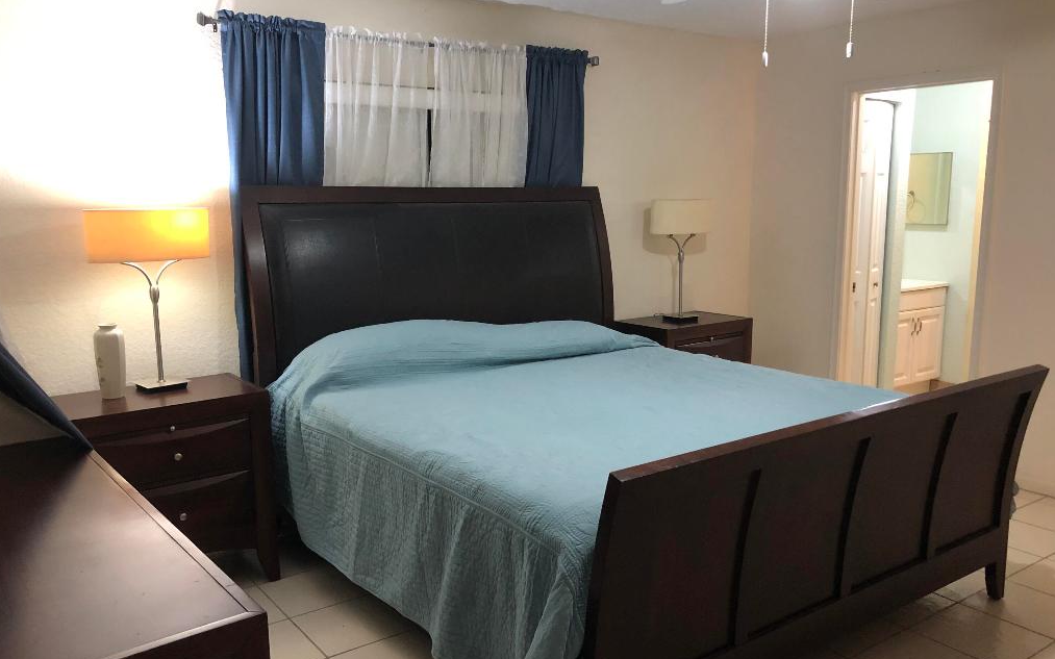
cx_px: 526
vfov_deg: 41.8
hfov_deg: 62.9
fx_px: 863
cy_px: 331
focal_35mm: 30
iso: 100
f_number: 1.8
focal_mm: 3.99
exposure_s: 1/13
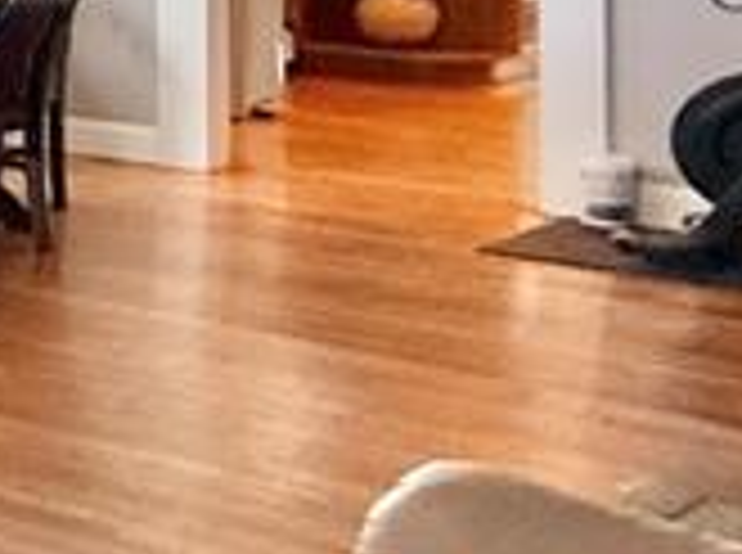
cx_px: -1471
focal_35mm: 87
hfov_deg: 11.6
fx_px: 1861
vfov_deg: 16.0
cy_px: -164
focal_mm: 2.22
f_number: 2.2
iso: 400
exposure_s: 1/120
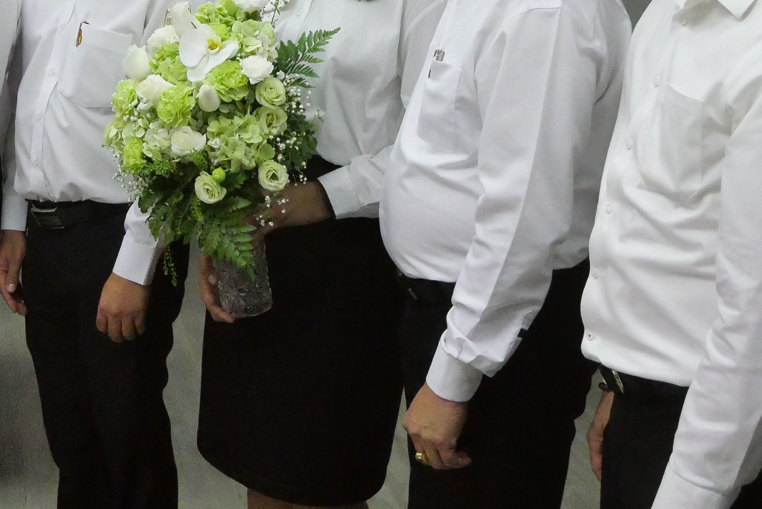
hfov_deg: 25.6
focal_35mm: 77
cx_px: 108
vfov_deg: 17.3
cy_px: -18
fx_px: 1631
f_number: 6.3
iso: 6400
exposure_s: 1/320
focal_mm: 18
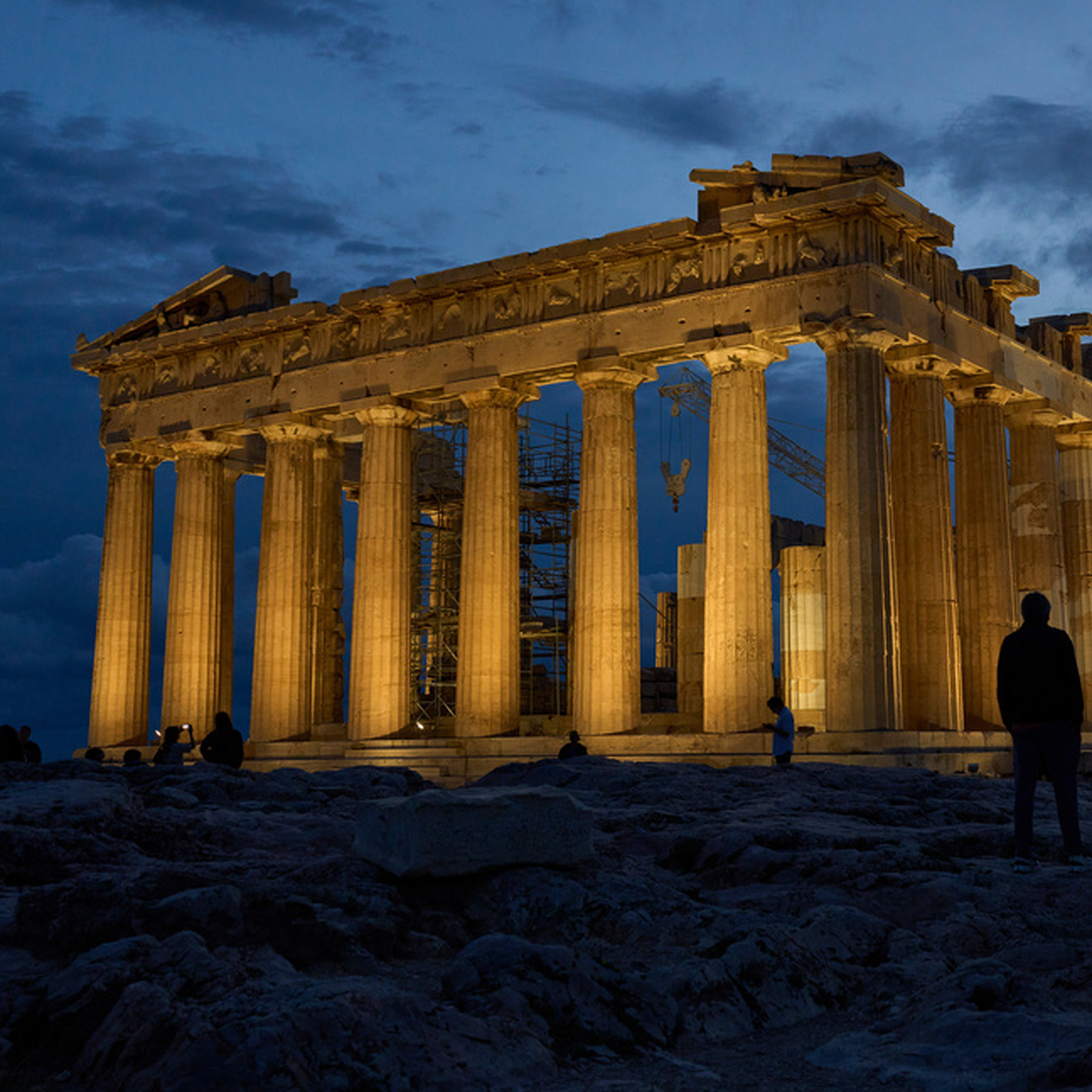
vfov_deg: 36.1
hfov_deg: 35.6
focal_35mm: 47
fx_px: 1677
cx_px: 762
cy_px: 535
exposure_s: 1/100
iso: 2000
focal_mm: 35
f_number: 4.5
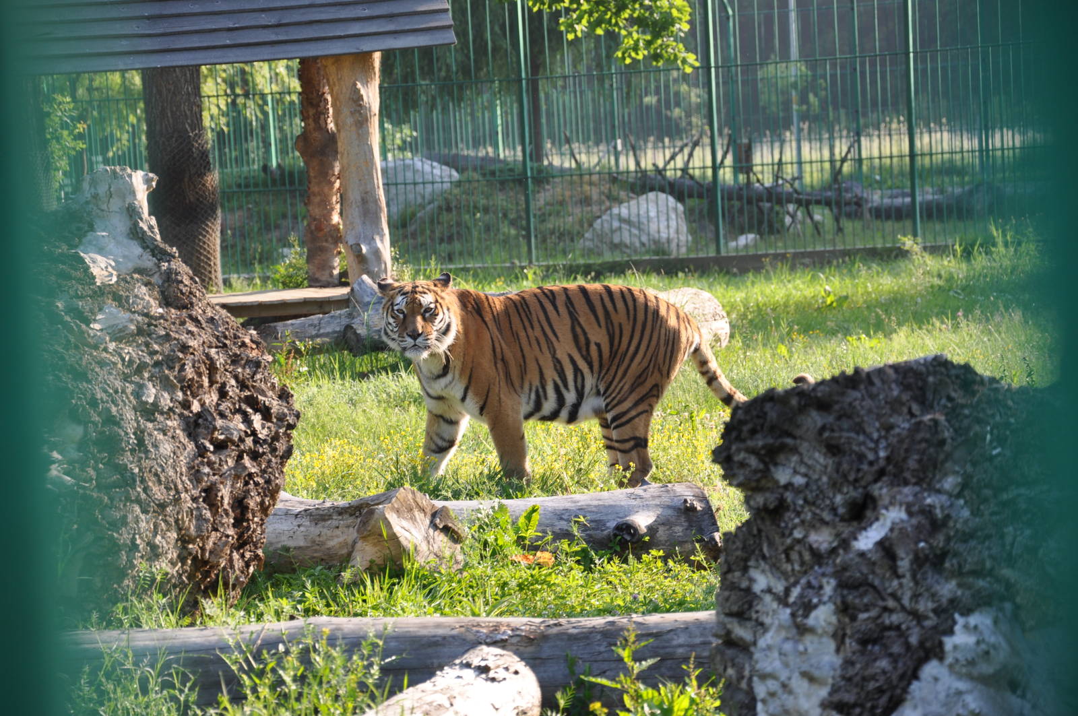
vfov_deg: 8.7
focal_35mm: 158
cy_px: 358
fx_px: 4711
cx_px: 539
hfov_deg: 13.1
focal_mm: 105
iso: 200
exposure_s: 1/160
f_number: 6.3
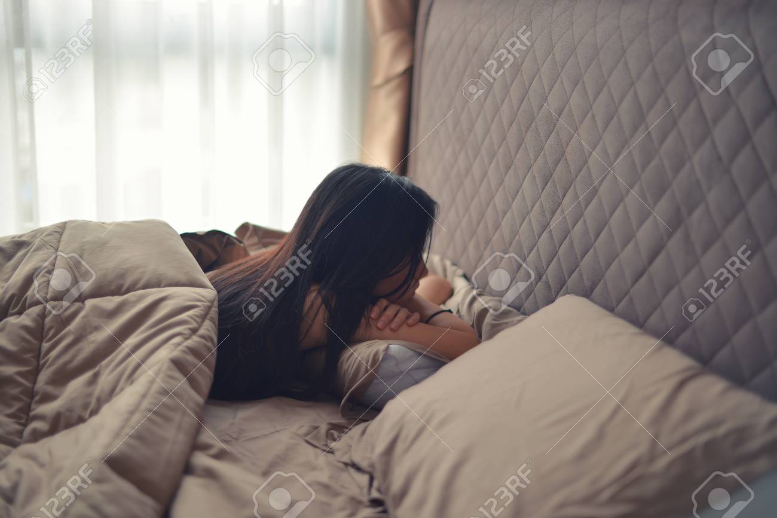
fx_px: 1079
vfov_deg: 27.0
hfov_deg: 39.6
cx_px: 388
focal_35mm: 50
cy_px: 259
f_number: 1.4
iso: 100
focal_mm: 50
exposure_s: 1/100
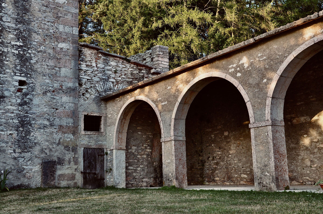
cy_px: 107
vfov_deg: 29.8
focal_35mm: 45
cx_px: 162
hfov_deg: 43.7
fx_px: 403
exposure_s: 1/125
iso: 640
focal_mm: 30
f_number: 9
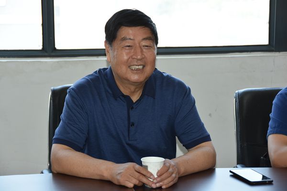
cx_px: 144
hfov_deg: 18.2
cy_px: 96
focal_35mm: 112
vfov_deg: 12.2
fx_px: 897
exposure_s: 1/125
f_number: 5
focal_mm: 75
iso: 400
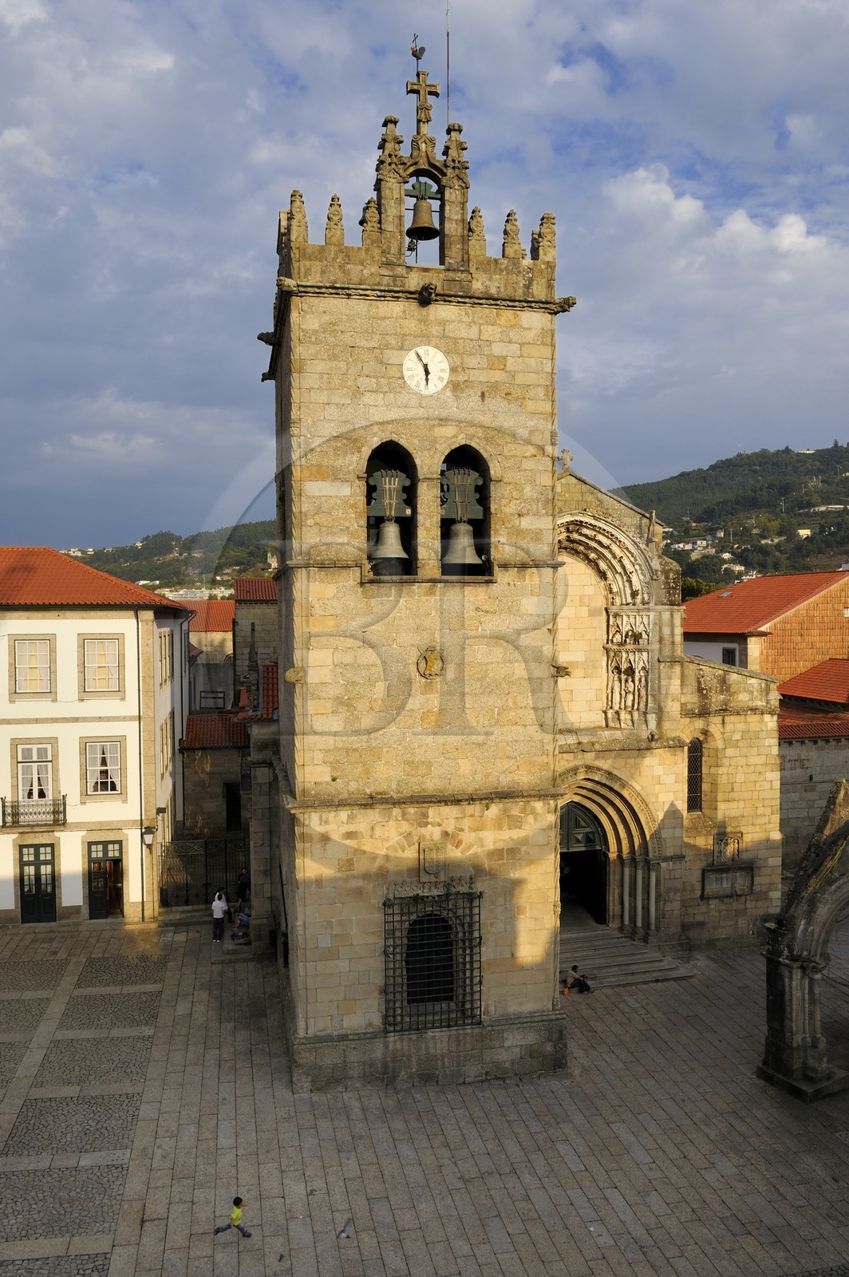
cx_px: 424
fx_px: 850
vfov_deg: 73.8
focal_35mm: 24
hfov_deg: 53.1
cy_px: 638
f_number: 14
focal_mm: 24
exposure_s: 1/160
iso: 200
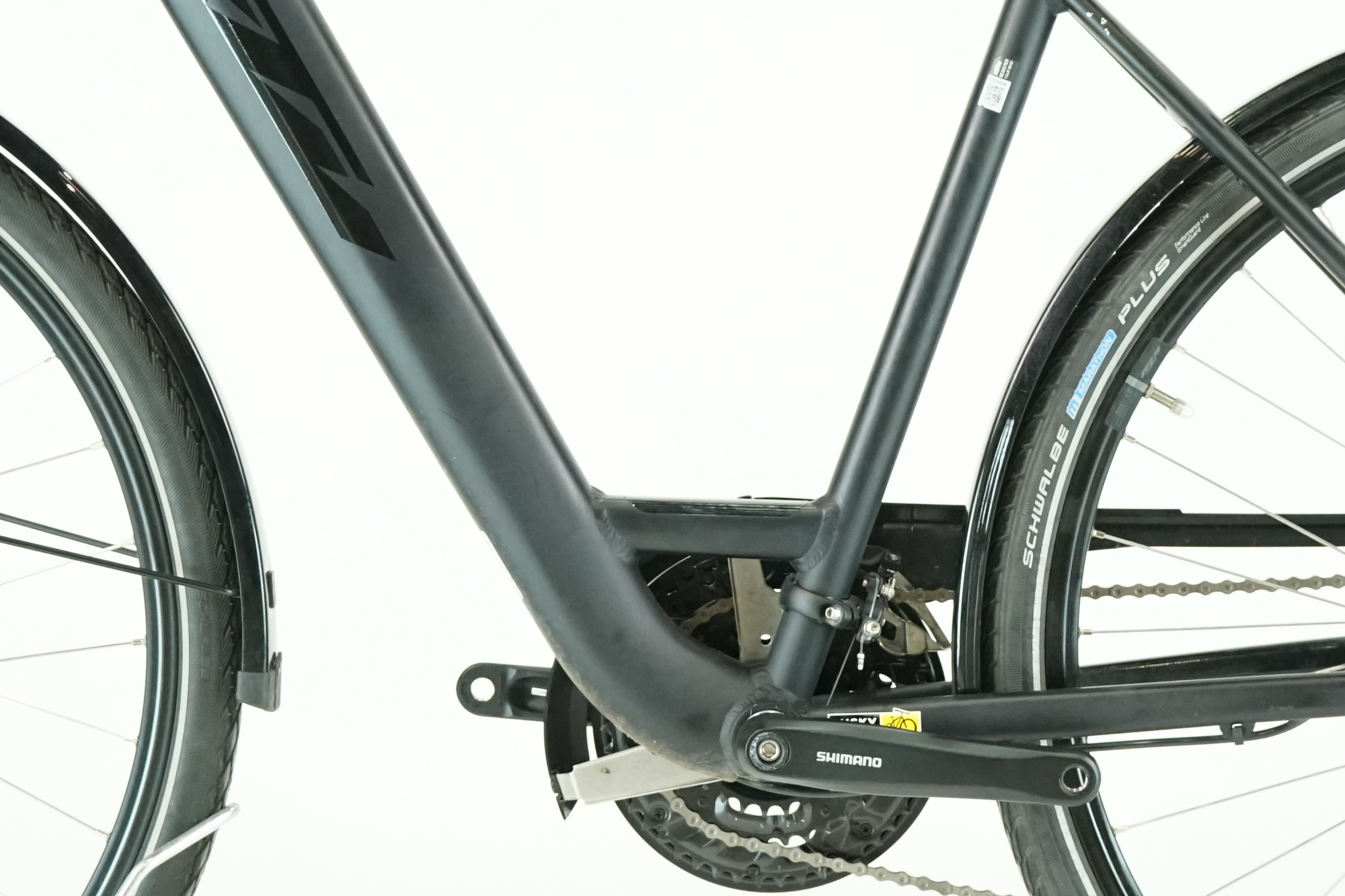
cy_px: 243
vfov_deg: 10.1
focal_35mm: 136
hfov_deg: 15.1
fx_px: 5080
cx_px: 635
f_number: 5
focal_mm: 56
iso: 2500
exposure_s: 1/200
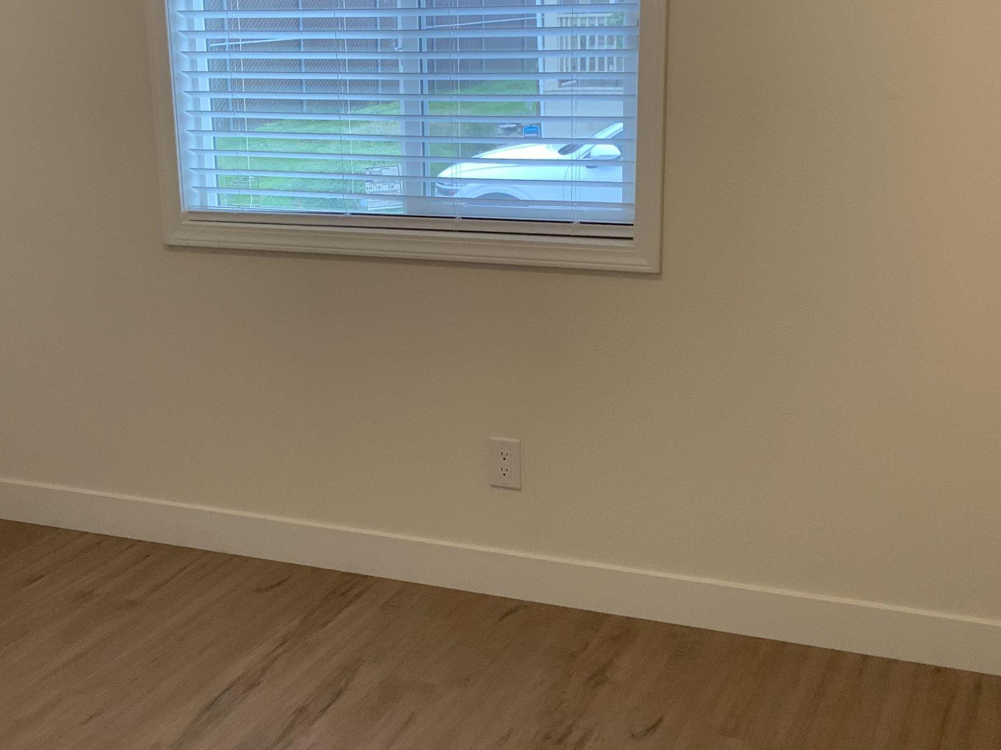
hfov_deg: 38.1
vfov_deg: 29.1
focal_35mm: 50
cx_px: 430
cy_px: 411
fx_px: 1446
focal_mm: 3
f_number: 1.8
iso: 64
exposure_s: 1/60
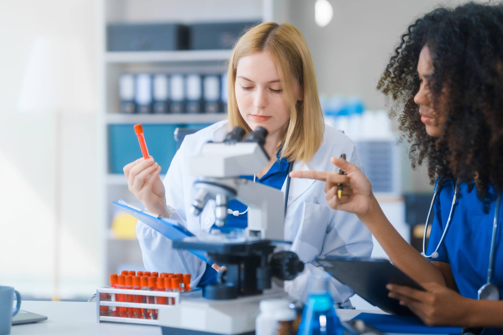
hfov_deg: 23.9
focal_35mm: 85
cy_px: 168
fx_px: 1188
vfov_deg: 16.1
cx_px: 252
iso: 250
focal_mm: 85
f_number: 2
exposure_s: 1/400
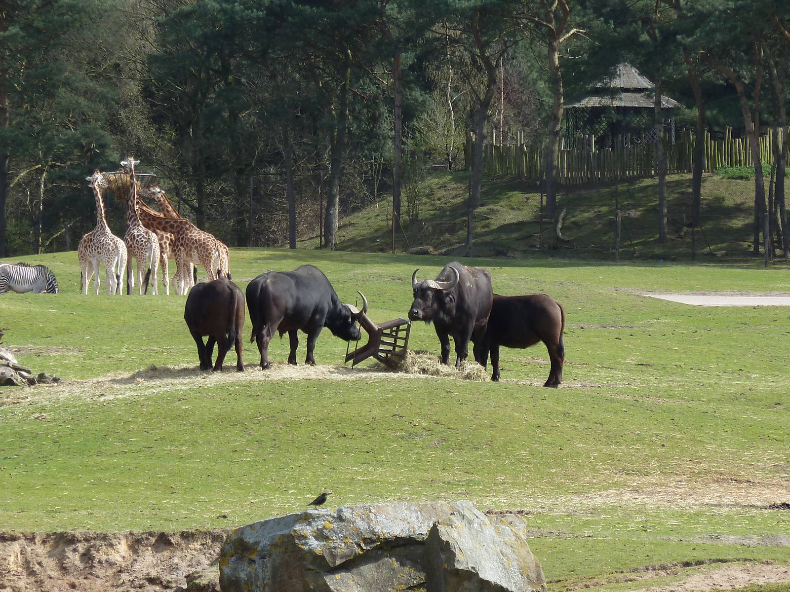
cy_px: 296
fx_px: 9106
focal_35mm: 399
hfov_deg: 5.0
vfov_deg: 3.7
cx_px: 395
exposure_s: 1/200
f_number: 4.9
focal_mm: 49.2
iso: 80
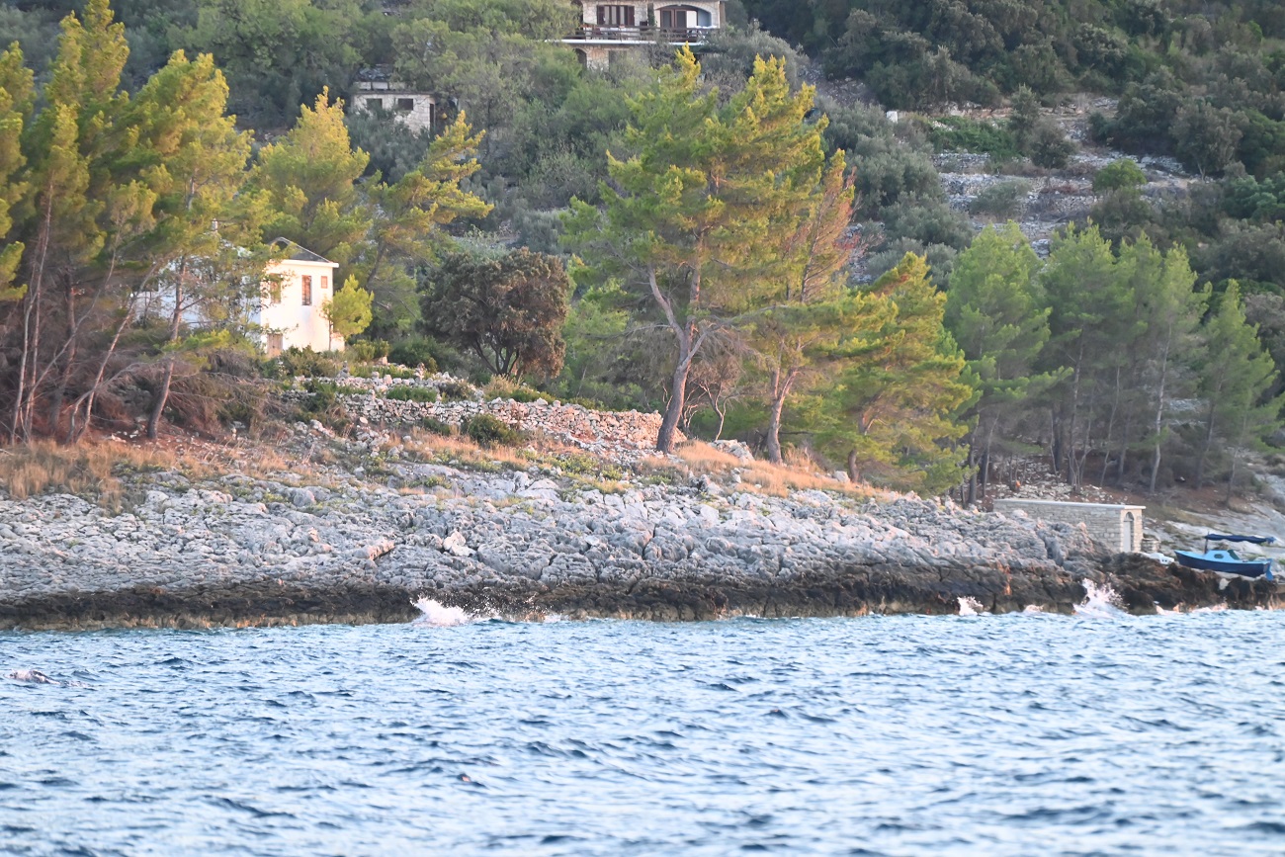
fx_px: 9995
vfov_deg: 4.9
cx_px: 642
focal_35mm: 280
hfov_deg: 7.4
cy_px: 428
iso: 3200
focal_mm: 280
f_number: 5.6
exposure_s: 1/400
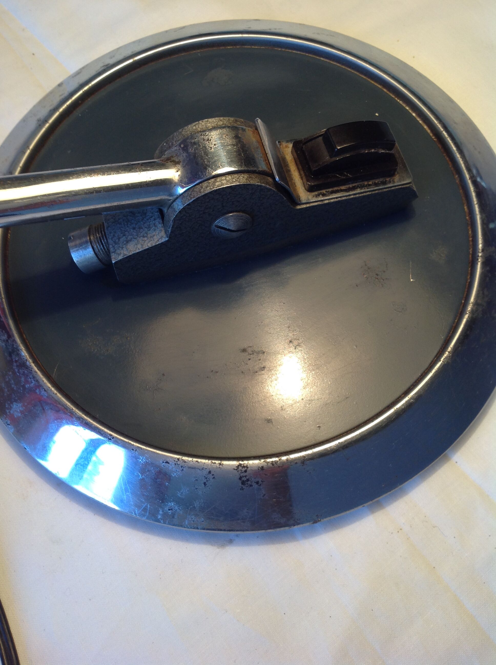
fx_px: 670
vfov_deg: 52.7
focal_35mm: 35
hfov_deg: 40.6
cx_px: 248
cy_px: 332
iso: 50
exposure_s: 1/50
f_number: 2.4
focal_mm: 4.28
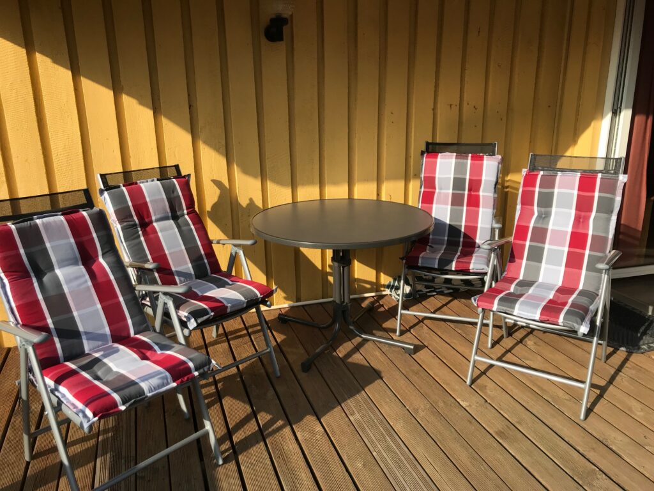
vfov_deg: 49.7
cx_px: 327
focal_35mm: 28
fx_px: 529
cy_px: 246
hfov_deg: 63.4
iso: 20
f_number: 1.8
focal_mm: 3.99
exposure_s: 1/1570
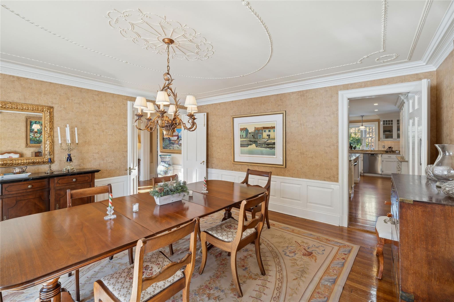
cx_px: 227
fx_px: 195
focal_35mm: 16
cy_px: 151
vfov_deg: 75.4
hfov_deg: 98.6
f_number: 11
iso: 200
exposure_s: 1/13
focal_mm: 15.5
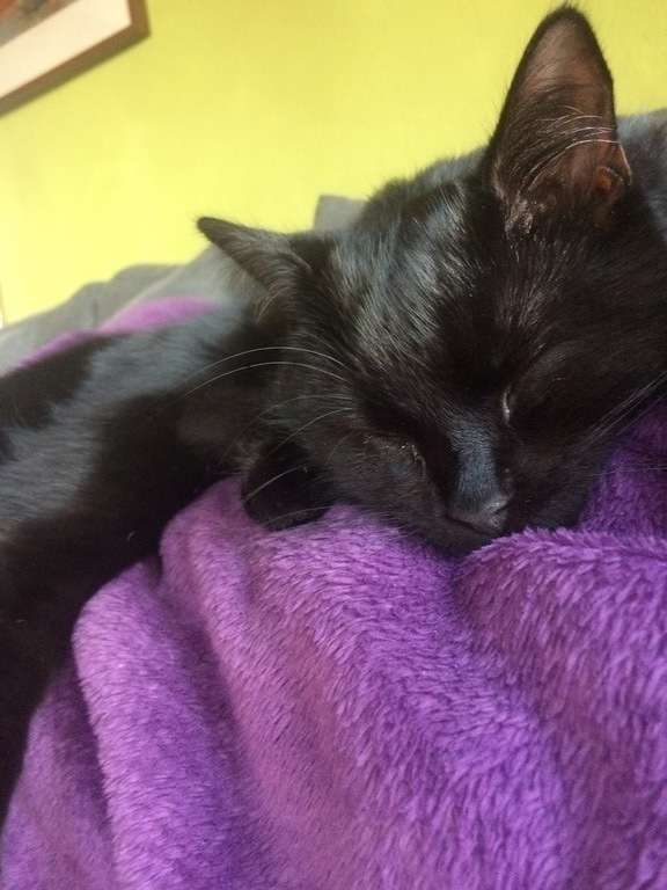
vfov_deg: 61.7
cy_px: 445
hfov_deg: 48.2
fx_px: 745
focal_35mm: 29
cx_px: 334
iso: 250
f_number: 2.2
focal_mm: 4.15
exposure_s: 1/20
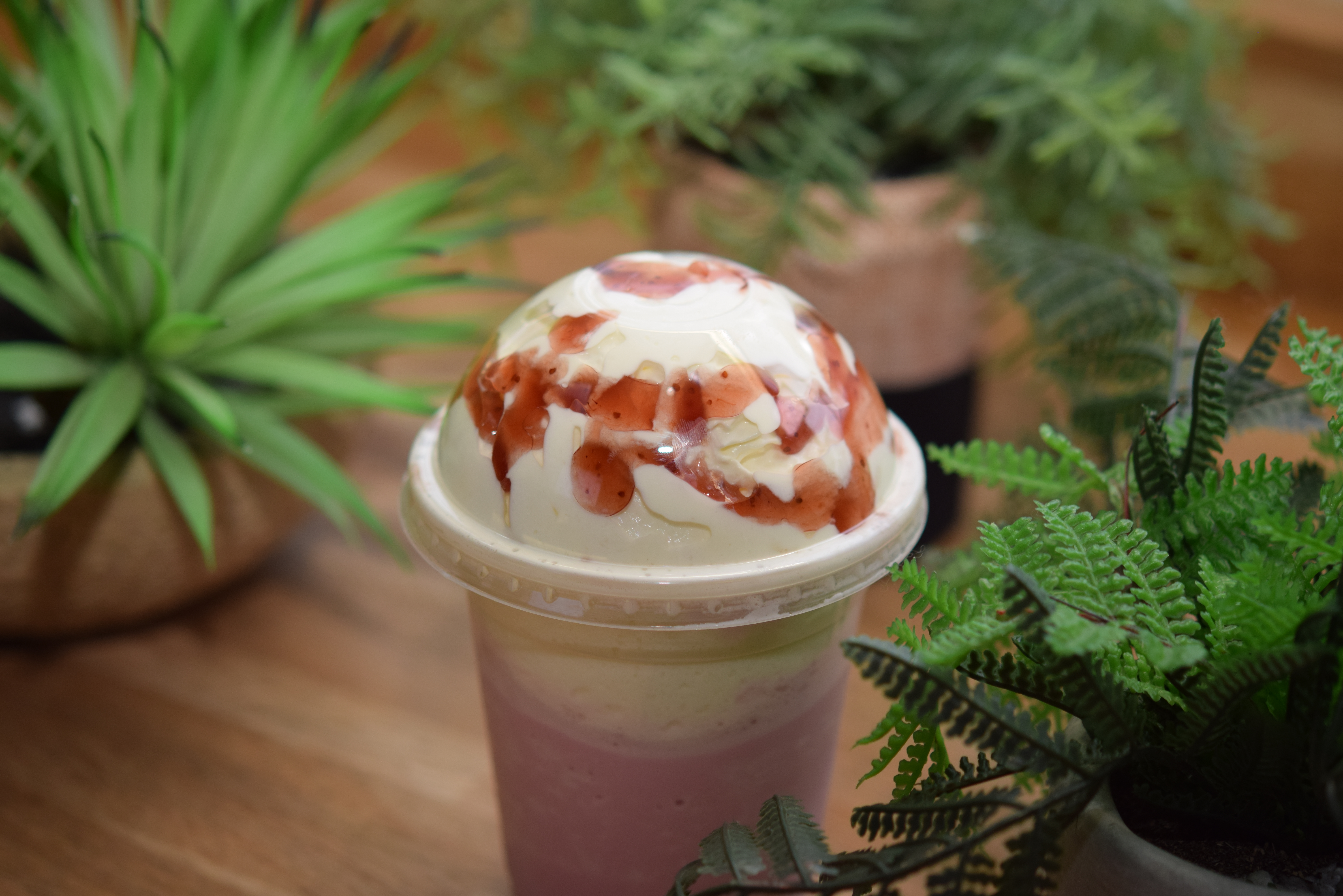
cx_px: 672
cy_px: 448
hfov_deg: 22.6
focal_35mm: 90
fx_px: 3357
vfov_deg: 15.2
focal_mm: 60
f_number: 3
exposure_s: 1/100
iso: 400
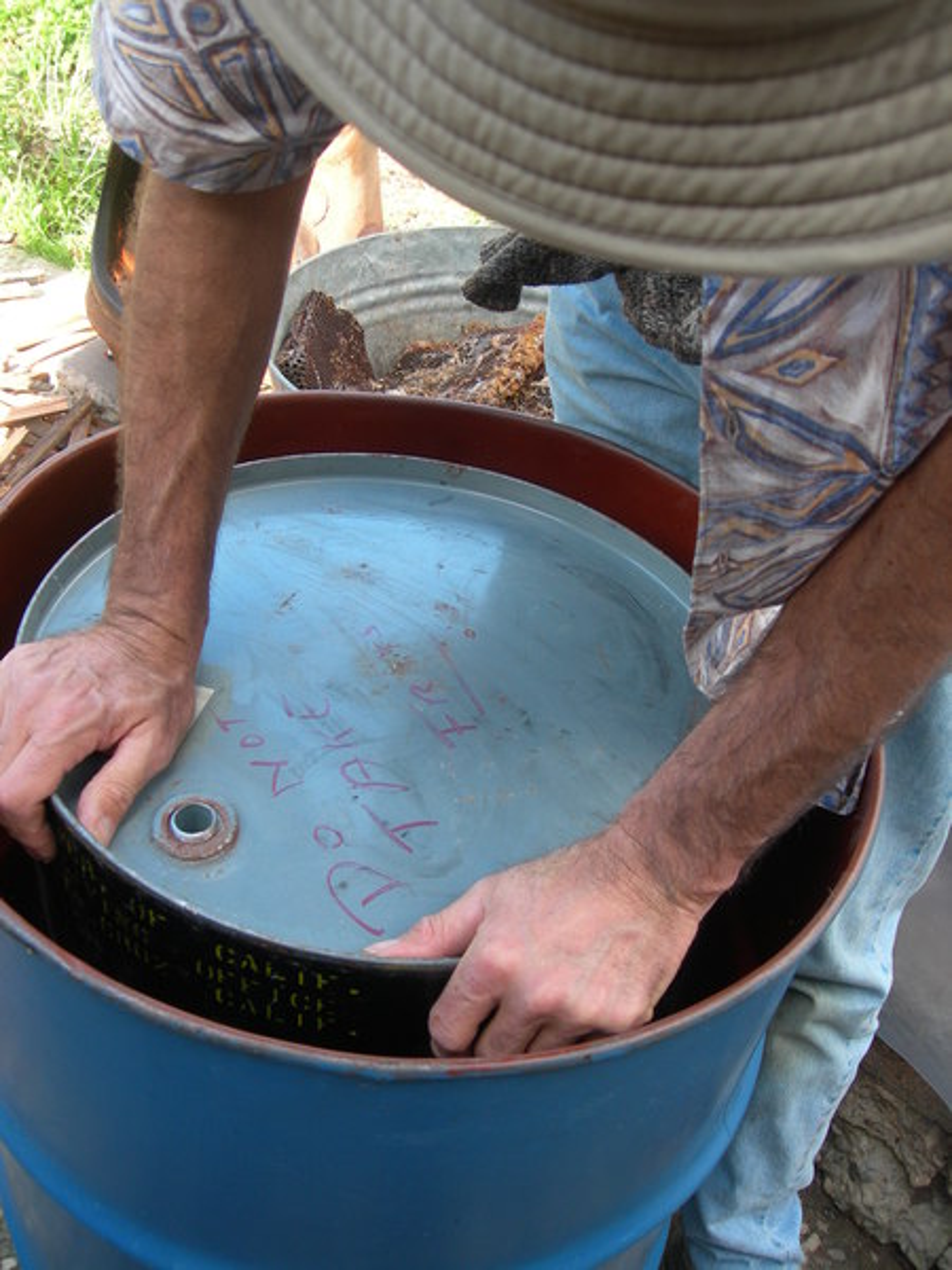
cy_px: 635
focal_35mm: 38
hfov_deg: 37.7
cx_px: 476
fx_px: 1393
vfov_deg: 49.0
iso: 50
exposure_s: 1/110
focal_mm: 7.8
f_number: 2.8
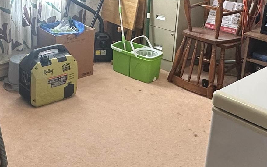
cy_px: 26
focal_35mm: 52
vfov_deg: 24.3
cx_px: 72
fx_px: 378
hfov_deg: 38.0
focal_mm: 2.22
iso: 200
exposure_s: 1/120
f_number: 2.2
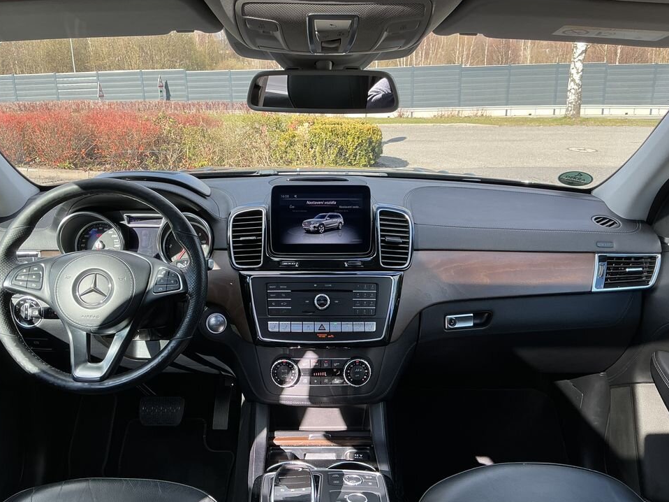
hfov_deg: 58.3
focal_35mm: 31
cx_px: 314
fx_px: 599
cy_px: 251
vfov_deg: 45.4
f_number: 1.8
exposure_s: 1/197
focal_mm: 3
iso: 20
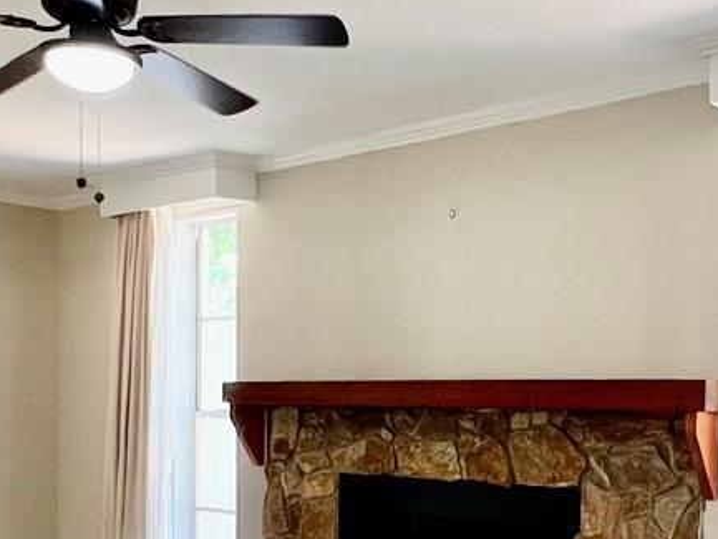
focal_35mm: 48
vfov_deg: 29.3
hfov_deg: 39.6
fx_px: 996
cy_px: 459
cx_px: 408
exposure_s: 1/120
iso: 160
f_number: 1.8
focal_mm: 1.57
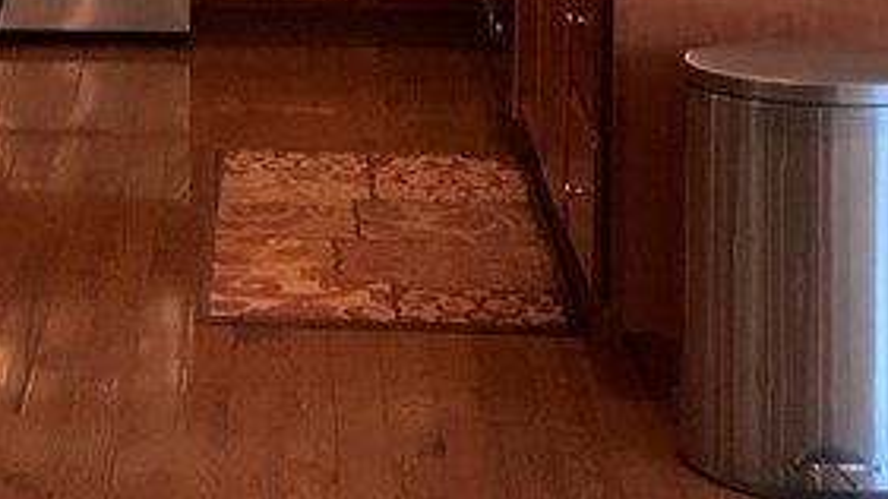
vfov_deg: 10.2
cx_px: 44
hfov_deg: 18.2
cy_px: -253
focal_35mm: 115
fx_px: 2708
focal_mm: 3
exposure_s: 1/60
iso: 125
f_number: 1.8
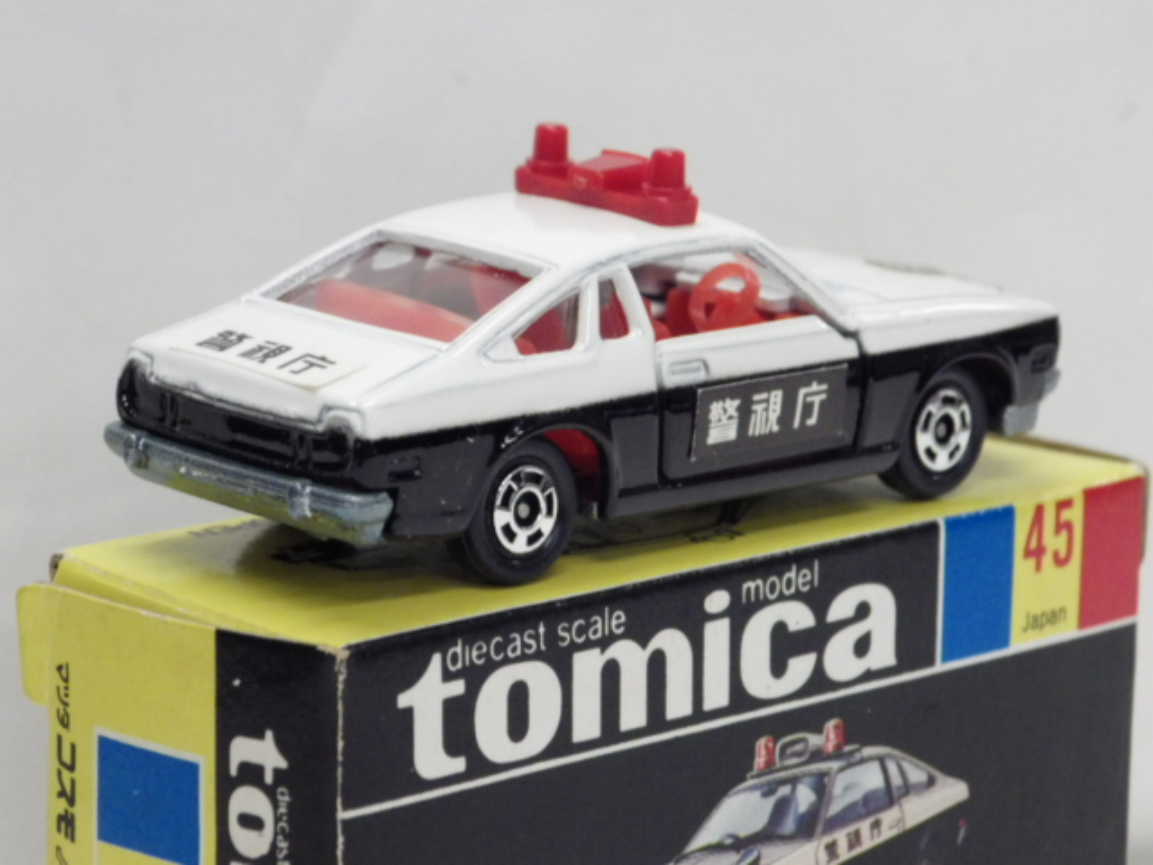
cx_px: 576
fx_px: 5163
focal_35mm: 155
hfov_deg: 12.7
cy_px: 432
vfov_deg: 9.6
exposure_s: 1/50
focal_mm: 27.8
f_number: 5.2
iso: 800
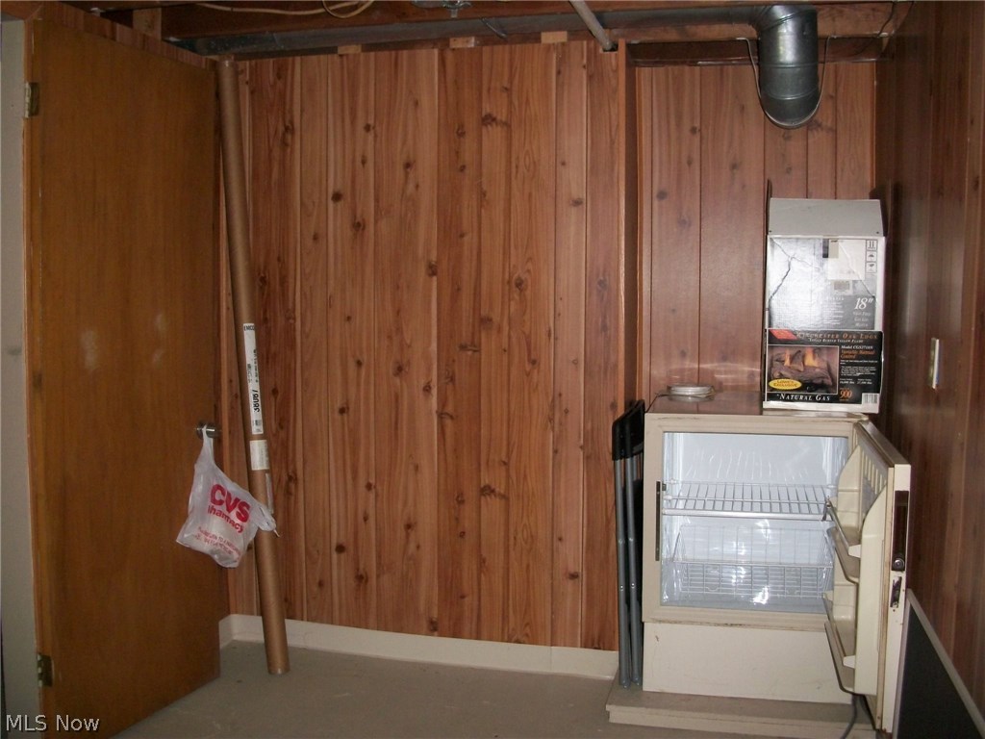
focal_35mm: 35
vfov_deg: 40.7
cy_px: 370
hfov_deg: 52.6
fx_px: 996
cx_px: 492
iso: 250
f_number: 3.1
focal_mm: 6.3
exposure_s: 1/125
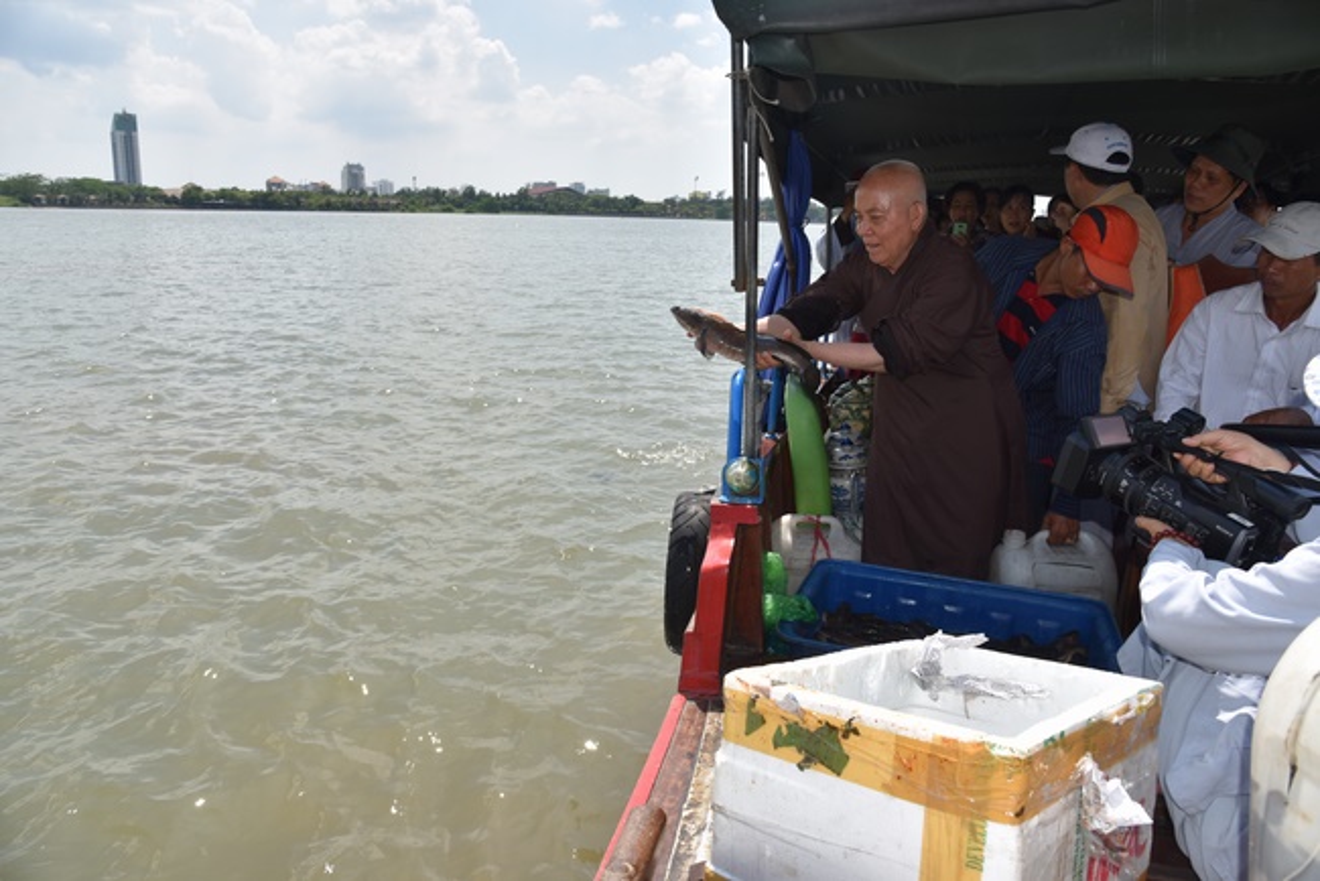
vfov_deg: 53.2
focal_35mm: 24
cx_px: 660
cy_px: 440
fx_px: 880
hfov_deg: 73.7
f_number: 9
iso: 100
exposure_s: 1/200
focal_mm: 24
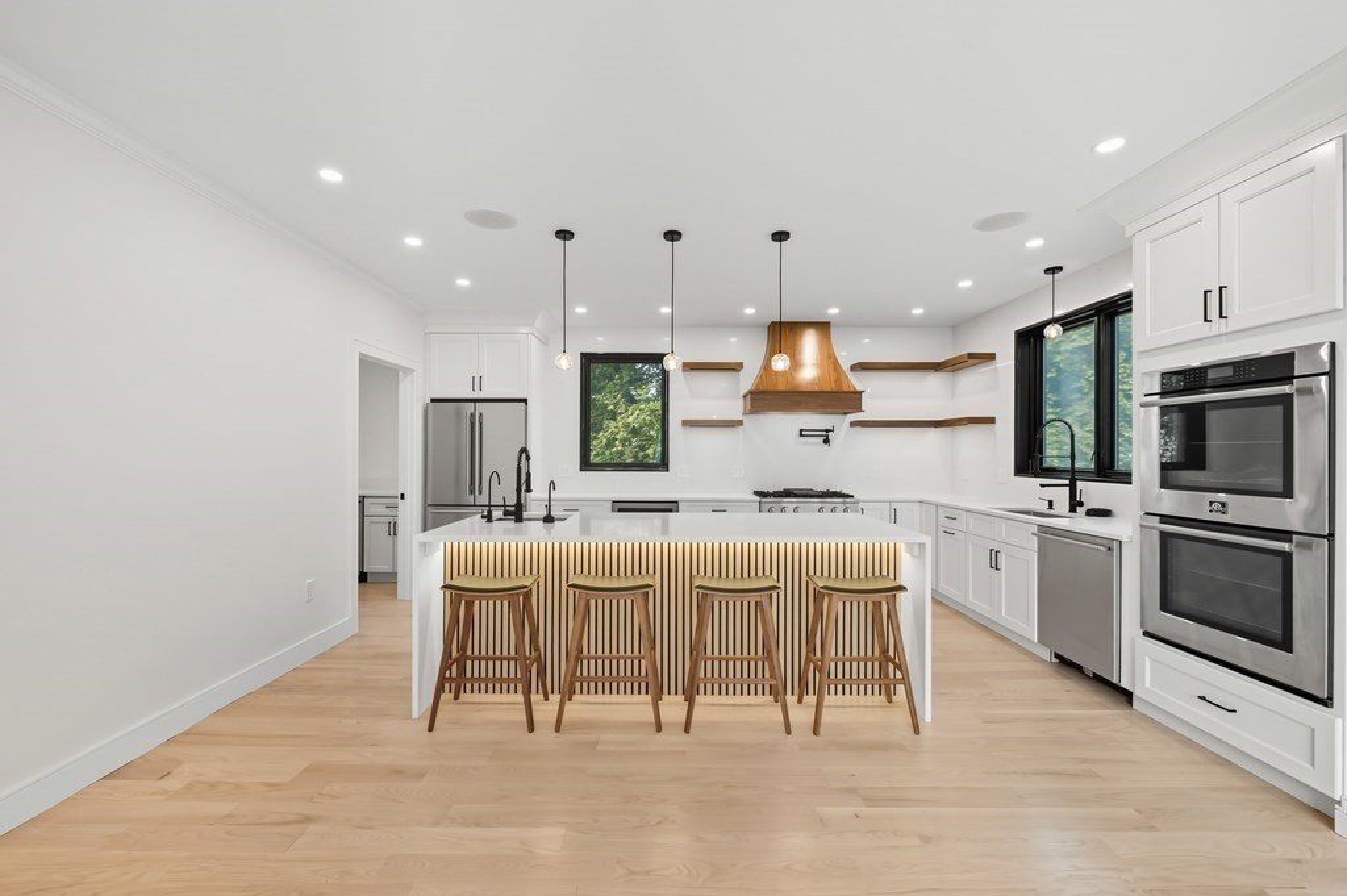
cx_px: 674
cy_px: 448
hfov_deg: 104.3
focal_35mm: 14
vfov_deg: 81.1
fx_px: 523
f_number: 8
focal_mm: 14
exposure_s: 1/25
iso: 100
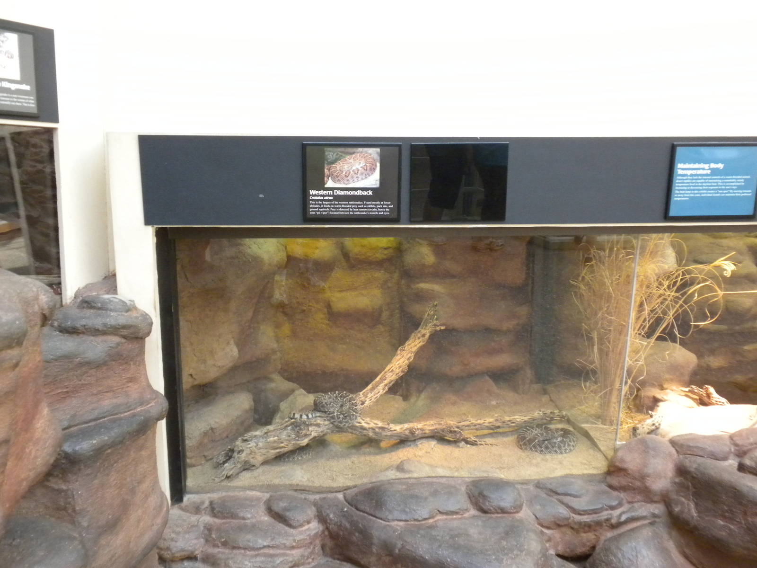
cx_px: 378
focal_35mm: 37
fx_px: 809
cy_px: 284
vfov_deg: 38.7
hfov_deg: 50.1
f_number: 3.5
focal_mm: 6.6
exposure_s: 1/144
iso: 400
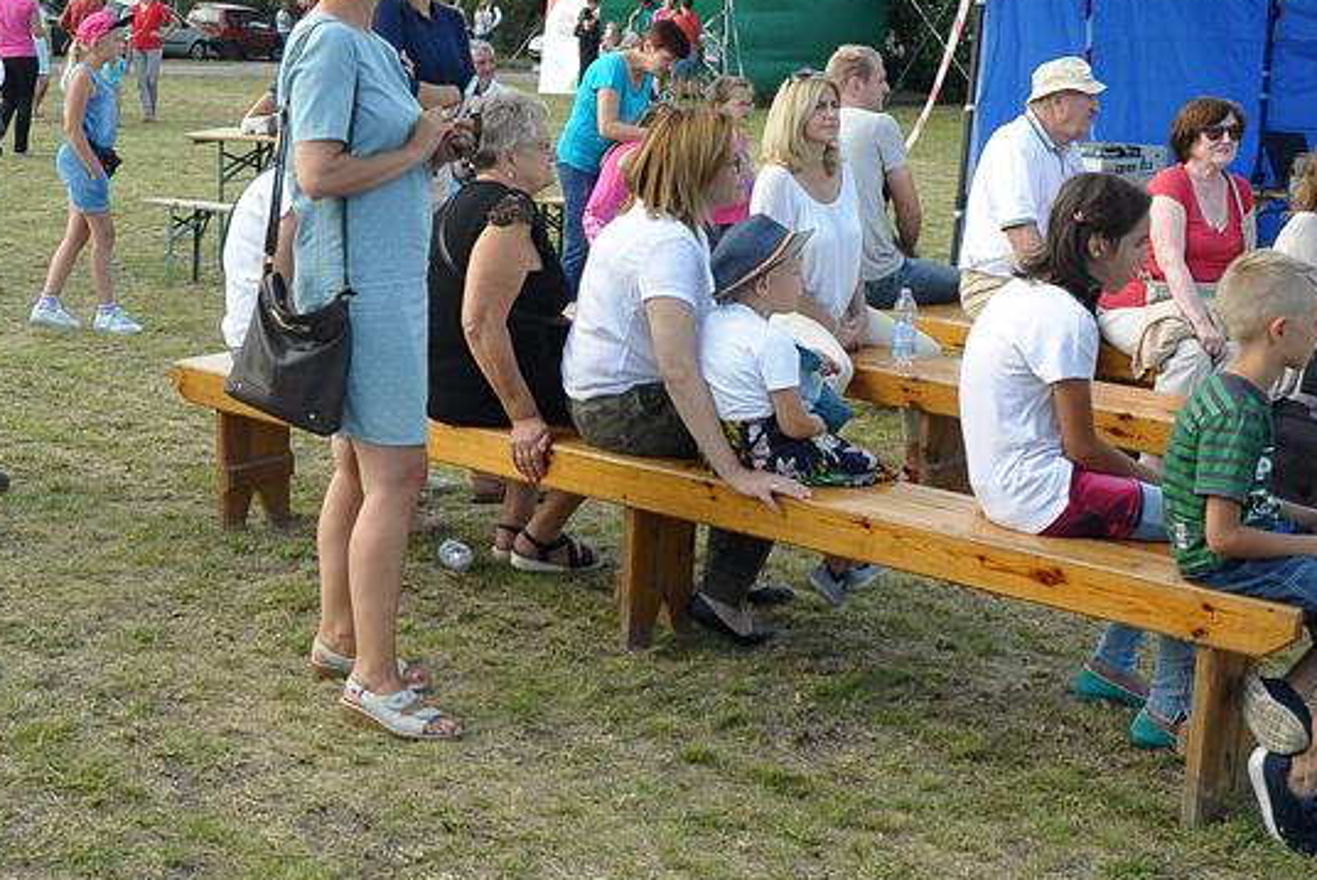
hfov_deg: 34.7
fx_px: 2086
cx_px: 423
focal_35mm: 57
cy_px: 323
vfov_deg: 23.7
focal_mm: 24
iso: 800
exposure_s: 1/320
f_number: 9
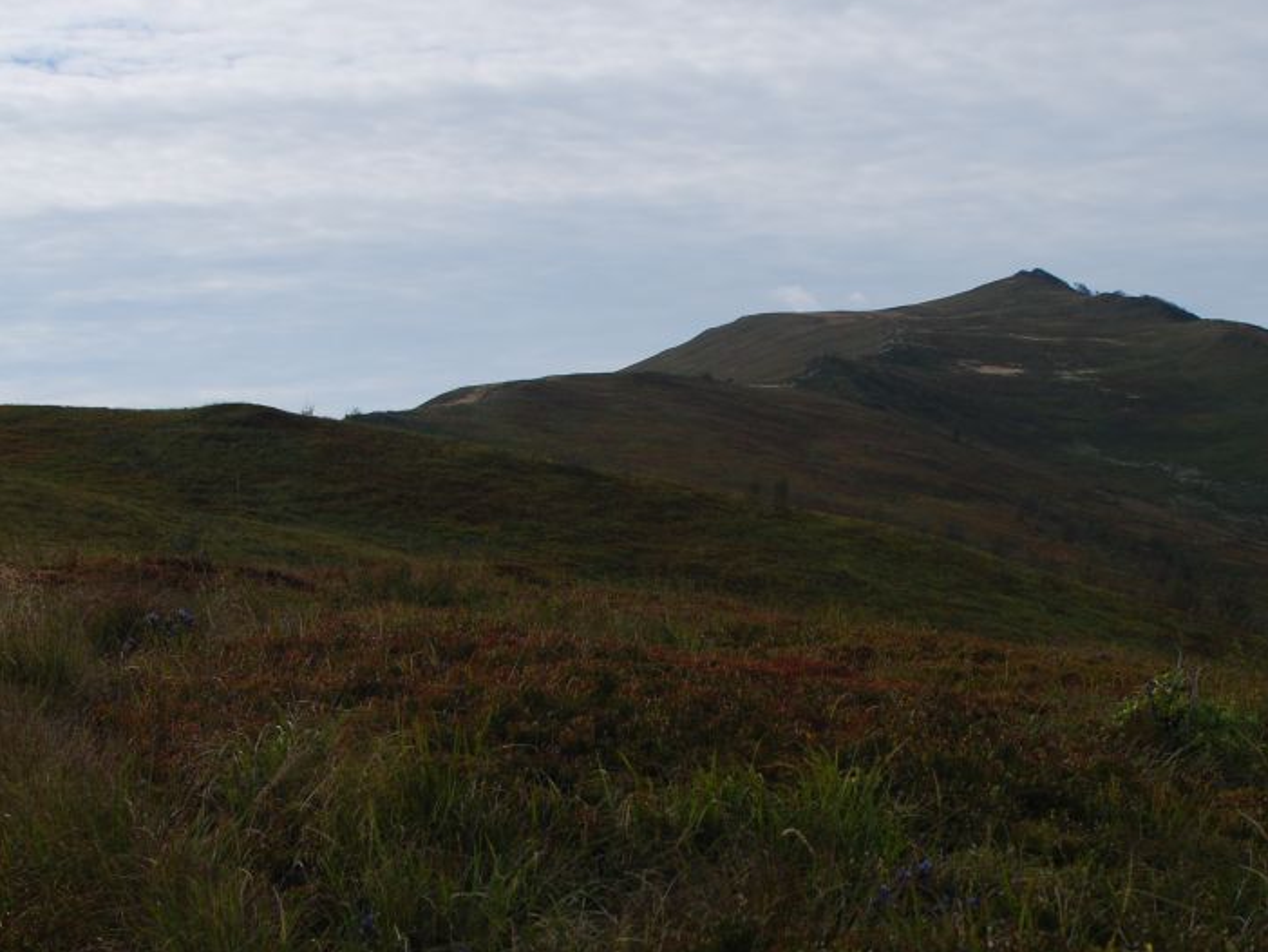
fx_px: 3070
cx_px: 787
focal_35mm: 84
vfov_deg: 17.6
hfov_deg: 23.3
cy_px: 588
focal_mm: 35
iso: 100
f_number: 5.6
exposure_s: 1/800
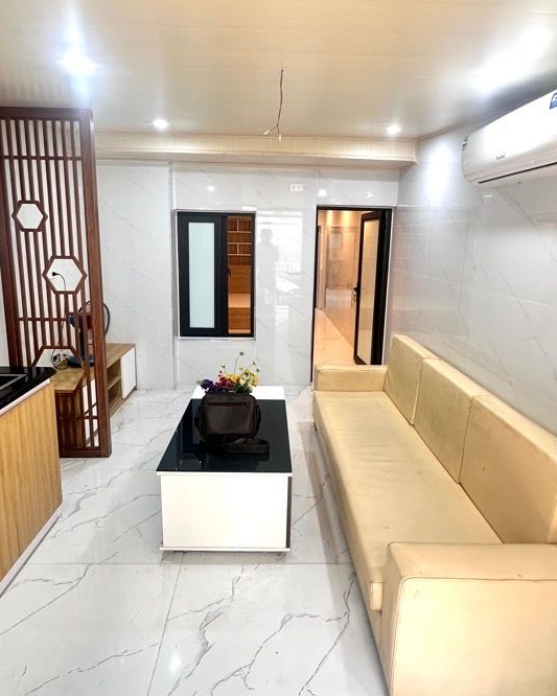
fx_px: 433
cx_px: 273
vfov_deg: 77.4
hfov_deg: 65.5
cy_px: 317
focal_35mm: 21
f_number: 2.2
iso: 160
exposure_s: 1/99
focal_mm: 2.22
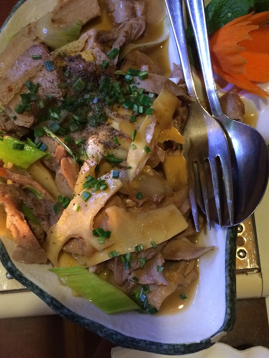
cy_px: 190
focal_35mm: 43
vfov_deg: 43.8
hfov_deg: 33.6
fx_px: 445
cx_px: 144
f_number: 2.2
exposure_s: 1/20
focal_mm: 4.15
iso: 250
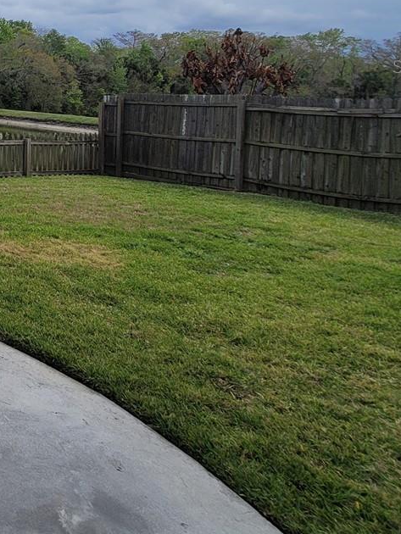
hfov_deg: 28.0
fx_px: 509
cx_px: -205
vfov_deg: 50.0
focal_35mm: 33
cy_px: 66
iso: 64
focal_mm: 2.2
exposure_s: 1/1580
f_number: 2.2
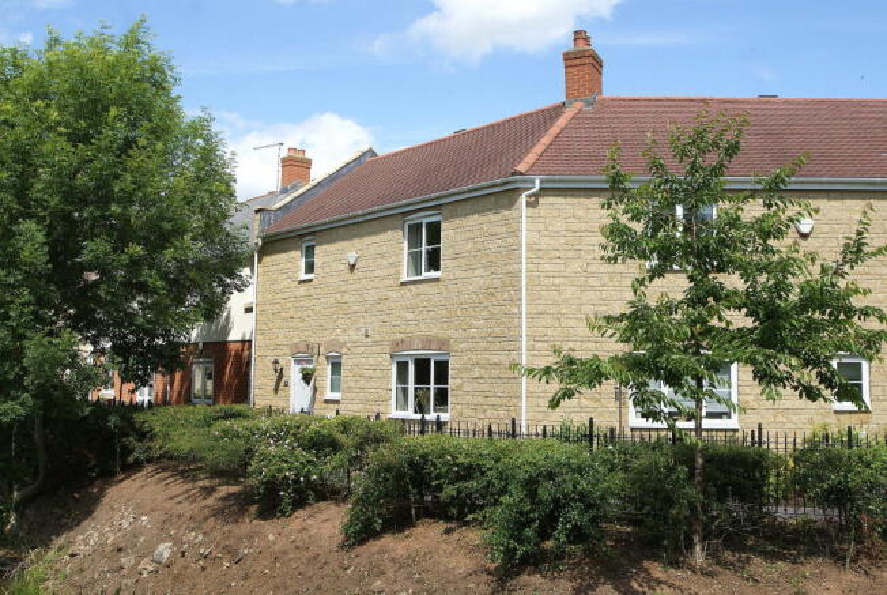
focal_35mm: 36
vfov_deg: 37.0
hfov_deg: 53.1
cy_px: 298
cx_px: 444
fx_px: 888
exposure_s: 1/125
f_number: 11
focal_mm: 24
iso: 100
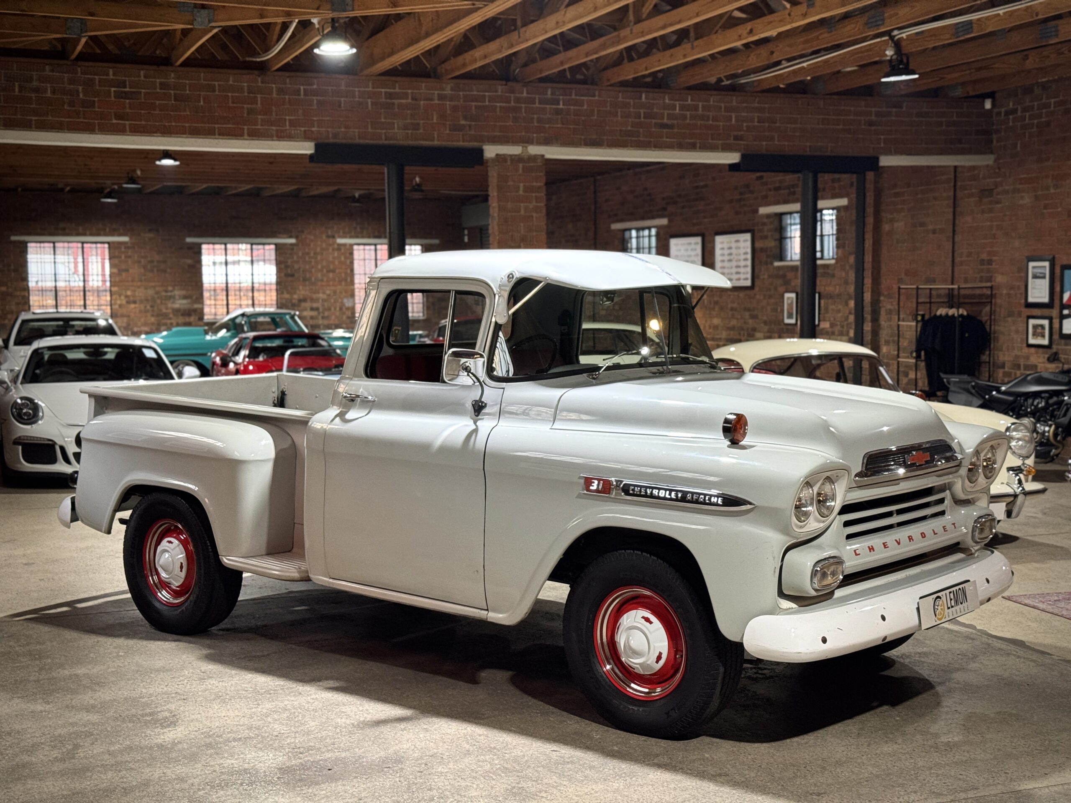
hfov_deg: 39.7
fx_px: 1485
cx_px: 536
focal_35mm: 48
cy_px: 402
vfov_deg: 30.3
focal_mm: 6.76
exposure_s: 1/50
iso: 250
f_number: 1.78
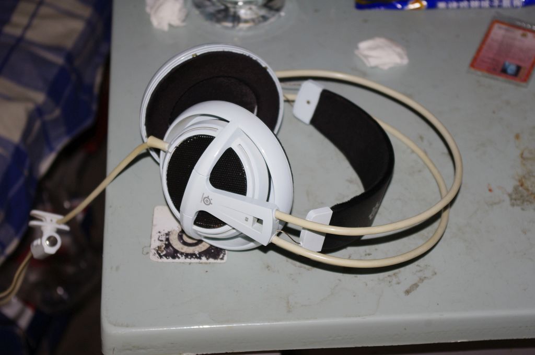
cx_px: 268
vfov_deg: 16.6
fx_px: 1217
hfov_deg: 24.8
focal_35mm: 82
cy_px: 178
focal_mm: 55
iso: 400
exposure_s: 1/40
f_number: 5.6
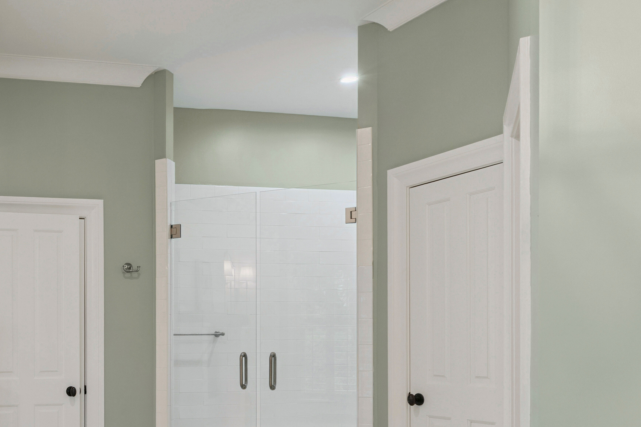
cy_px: 350
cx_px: -28
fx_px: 712
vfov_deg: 32.4
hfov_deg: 41.0
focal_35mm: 40
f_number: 8
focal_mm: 17
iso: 250
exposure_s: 1/10
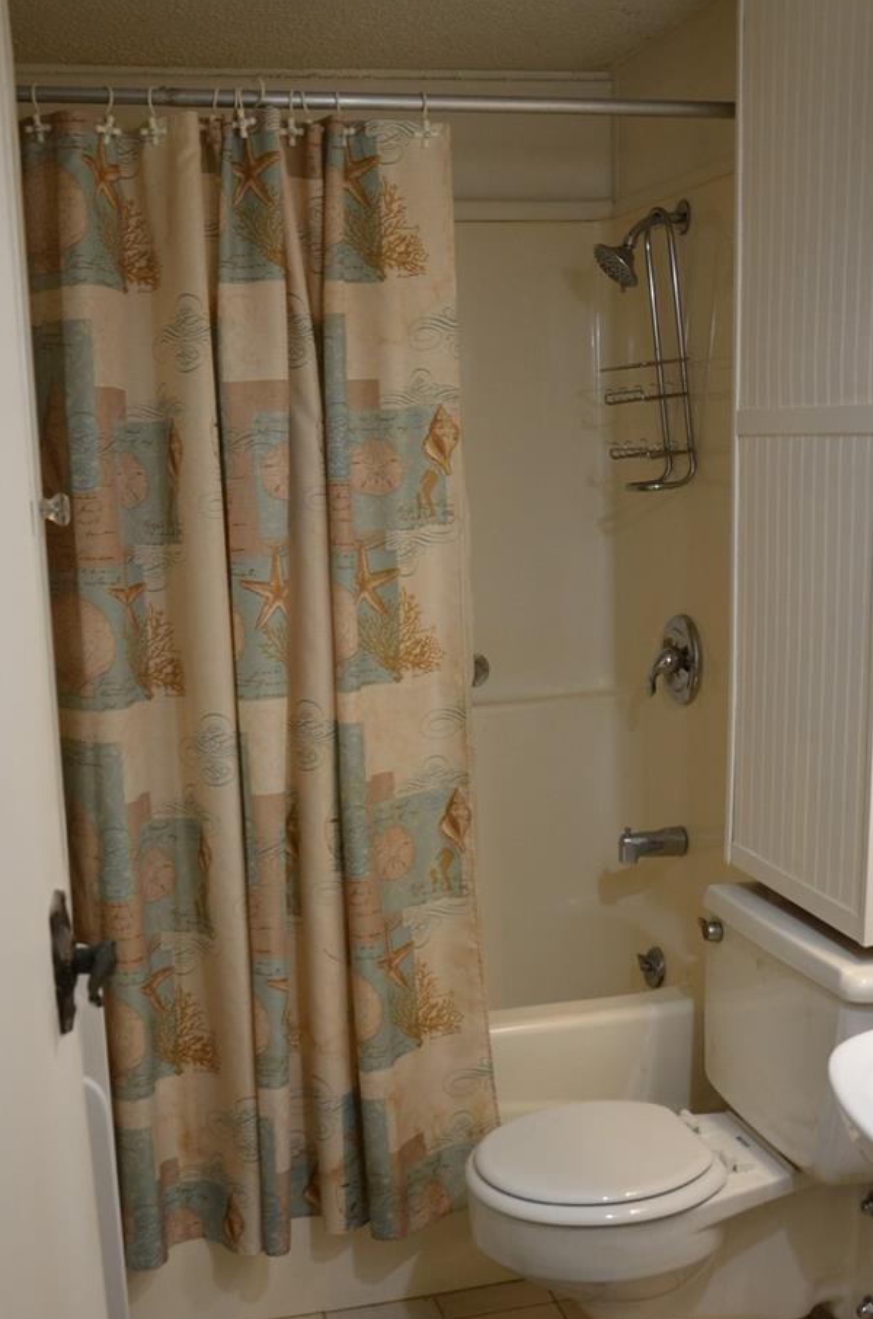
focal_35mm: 42
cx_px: 403
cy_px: 790
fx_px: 1523
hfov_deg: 32.0
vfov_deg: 46.6
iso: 500
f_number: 4
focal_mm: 21
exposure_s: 1/60
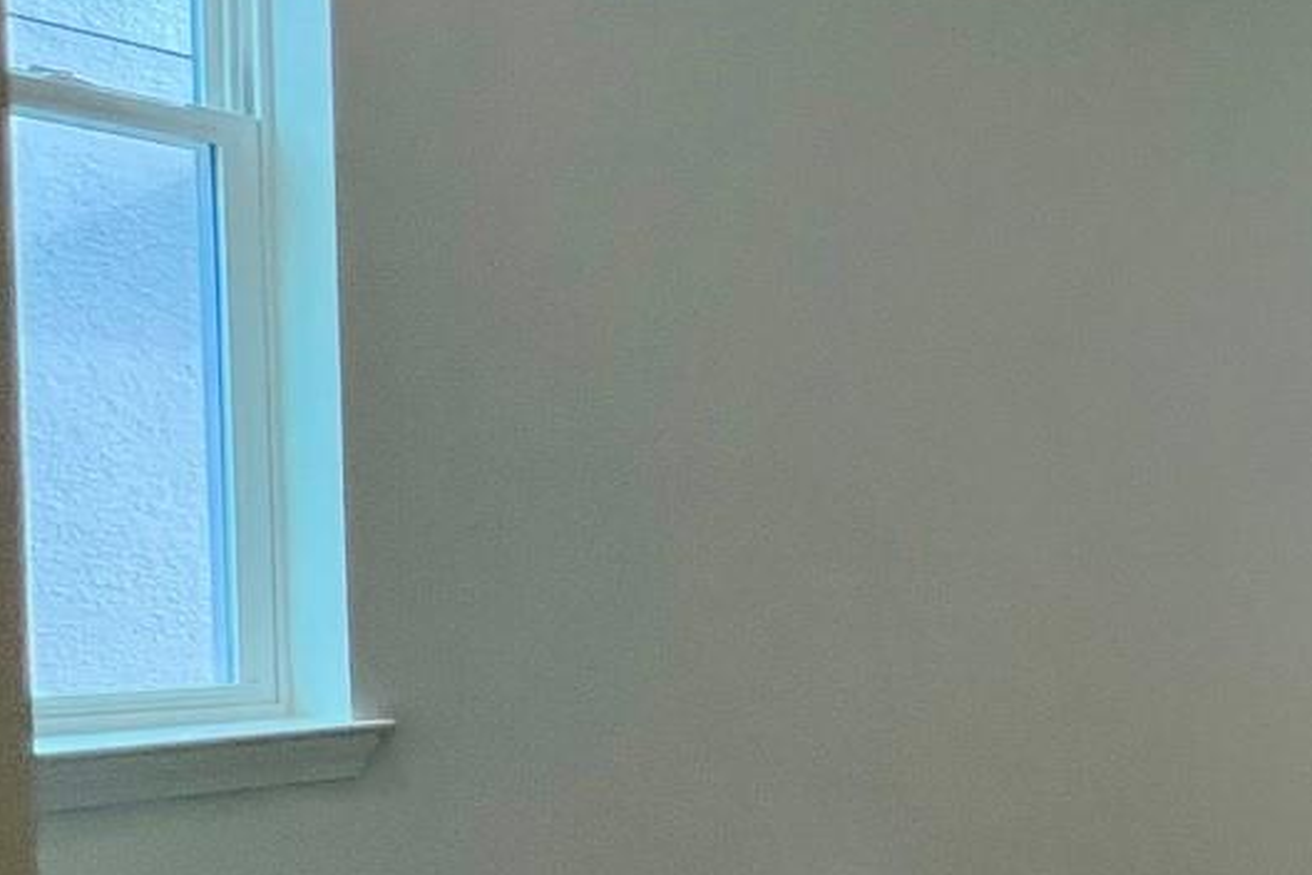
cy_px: 624
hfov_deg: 30.6
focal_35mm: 41
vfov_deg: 32.2
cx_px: 1886
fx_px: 1494
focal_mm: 1.57
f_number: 1.8
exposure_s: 1/120
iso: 80
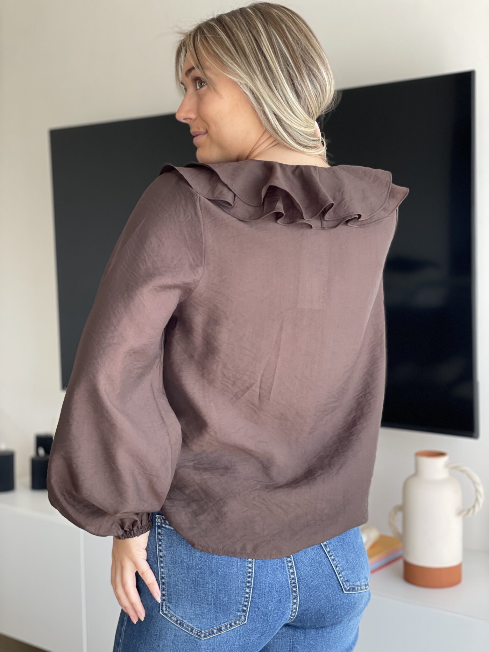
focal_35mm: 52
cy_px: 326
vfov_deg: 36.8
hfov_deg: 28.0
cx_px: 244
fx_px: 979
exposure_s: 1/122
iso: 40
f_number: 2
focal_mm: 6
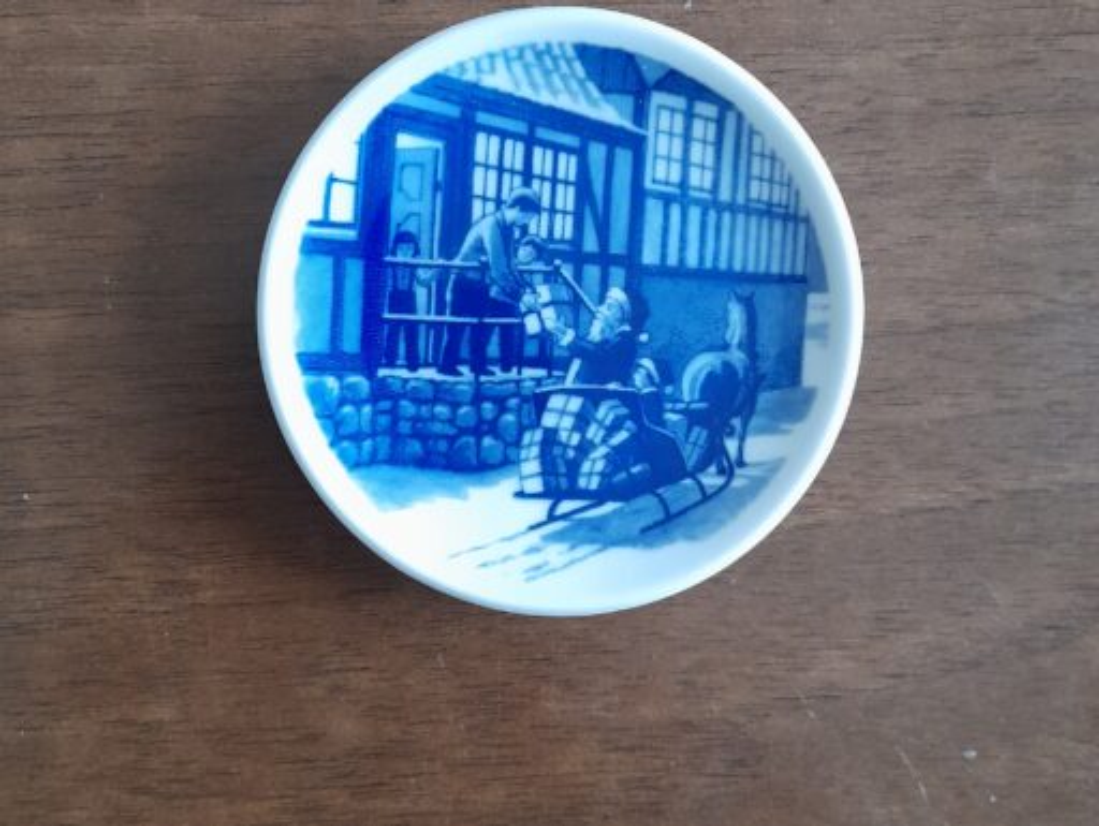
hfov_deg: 69.3
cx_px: 550
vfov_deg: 55.0
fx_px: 794
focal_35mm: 25
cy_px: 413
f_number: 2
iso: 500
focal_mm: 4.6
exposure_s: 1/33
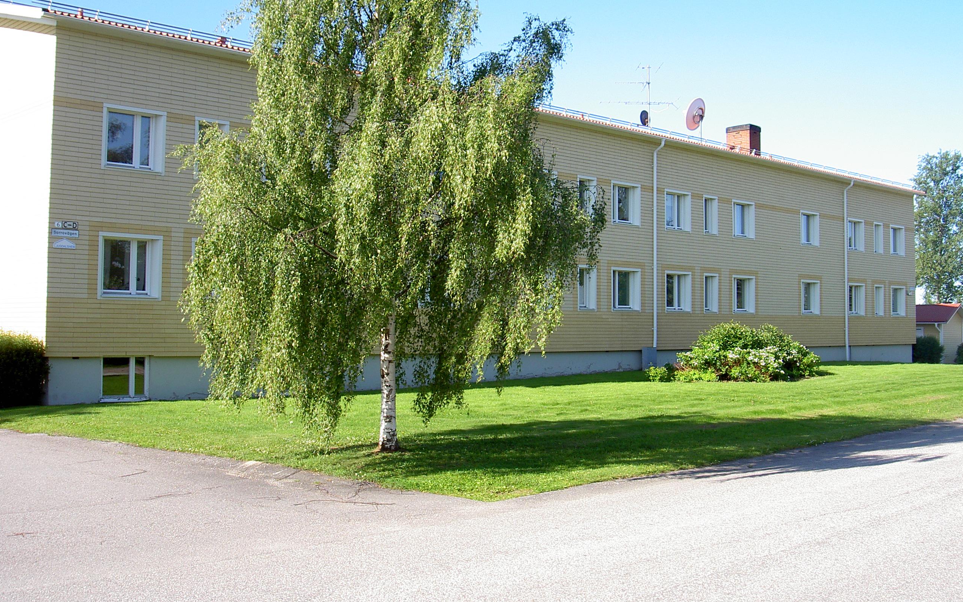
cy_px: 282
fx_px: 1102
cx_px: 482
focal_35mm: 42
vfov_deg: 30.5
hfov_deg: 47.2
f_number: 4.7
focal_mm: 8
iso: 100
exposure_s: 1/160
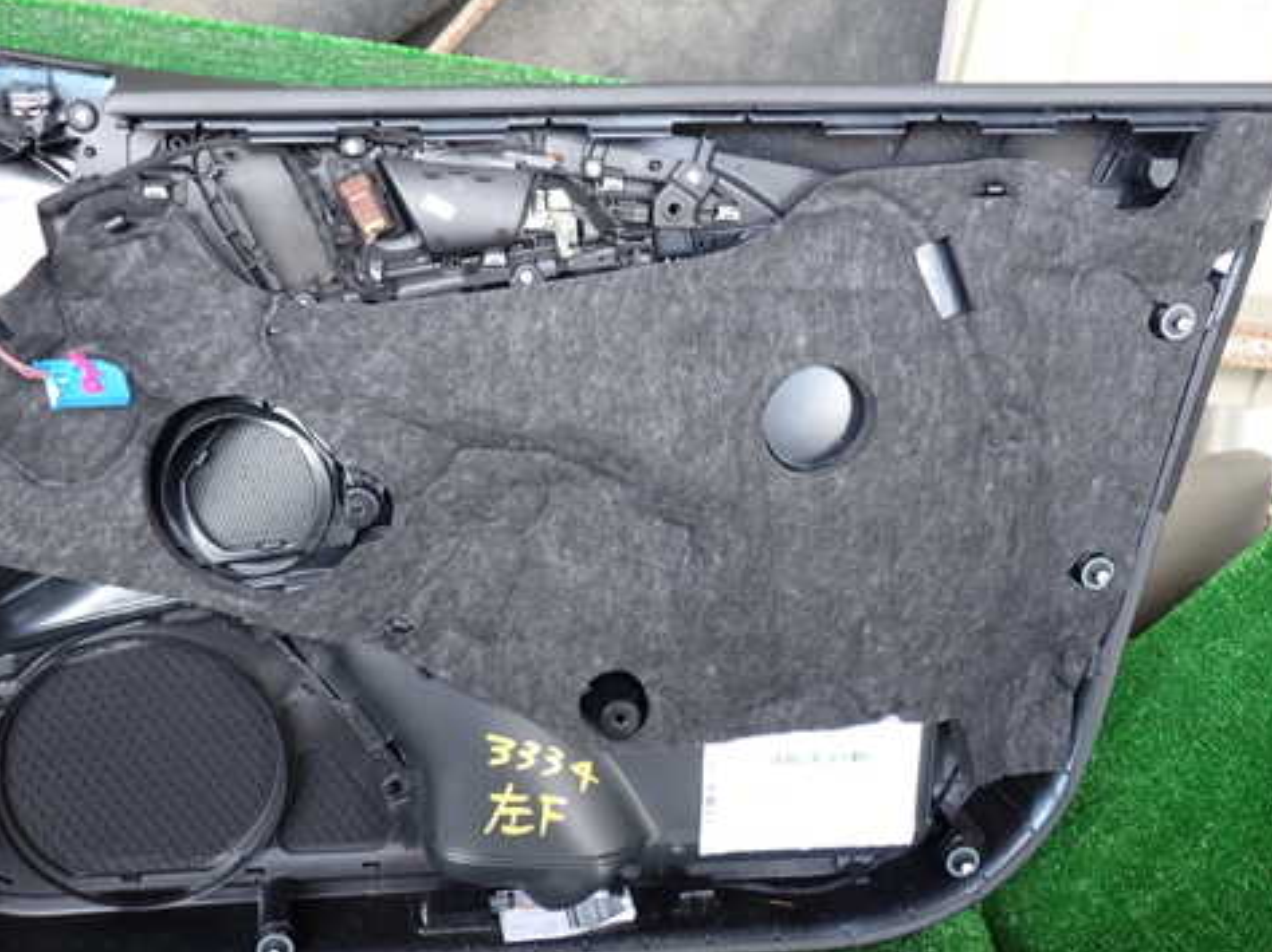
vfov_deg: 37.7
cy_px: 442
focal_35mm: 38
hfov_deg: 48.9
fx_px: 1396
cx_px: 566
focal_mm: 5.4
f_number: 2.3
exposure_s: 1/60
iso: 160
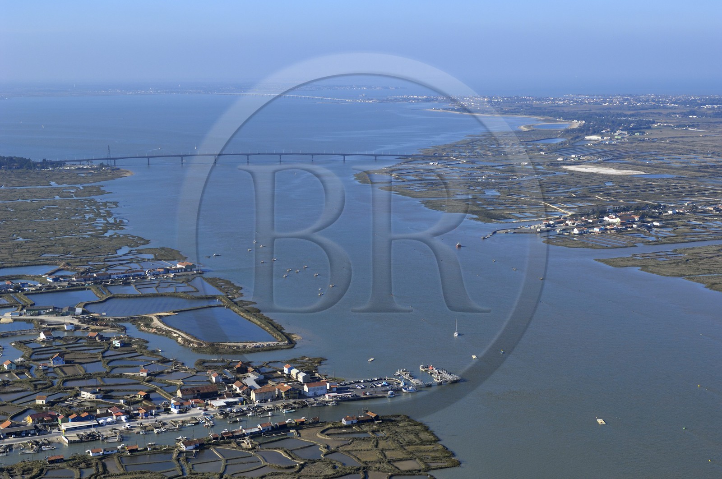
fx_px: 1352
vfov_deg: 20.1
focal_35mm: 68
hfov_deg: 29.9
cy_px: 240
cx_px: 361
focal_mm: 45
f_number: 5
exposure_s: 1/500
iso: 100
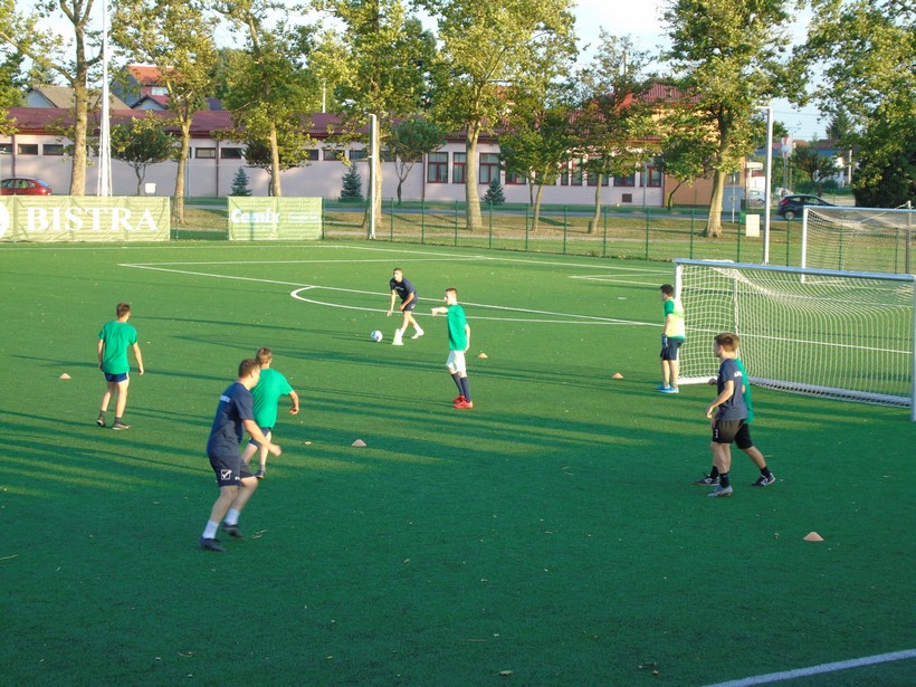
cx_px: 458
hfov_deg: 27.4
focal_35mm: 71
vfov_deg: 20.7
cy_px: 344
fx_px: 1879
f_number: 4.7
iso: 80
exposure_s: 1/80
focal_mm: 13
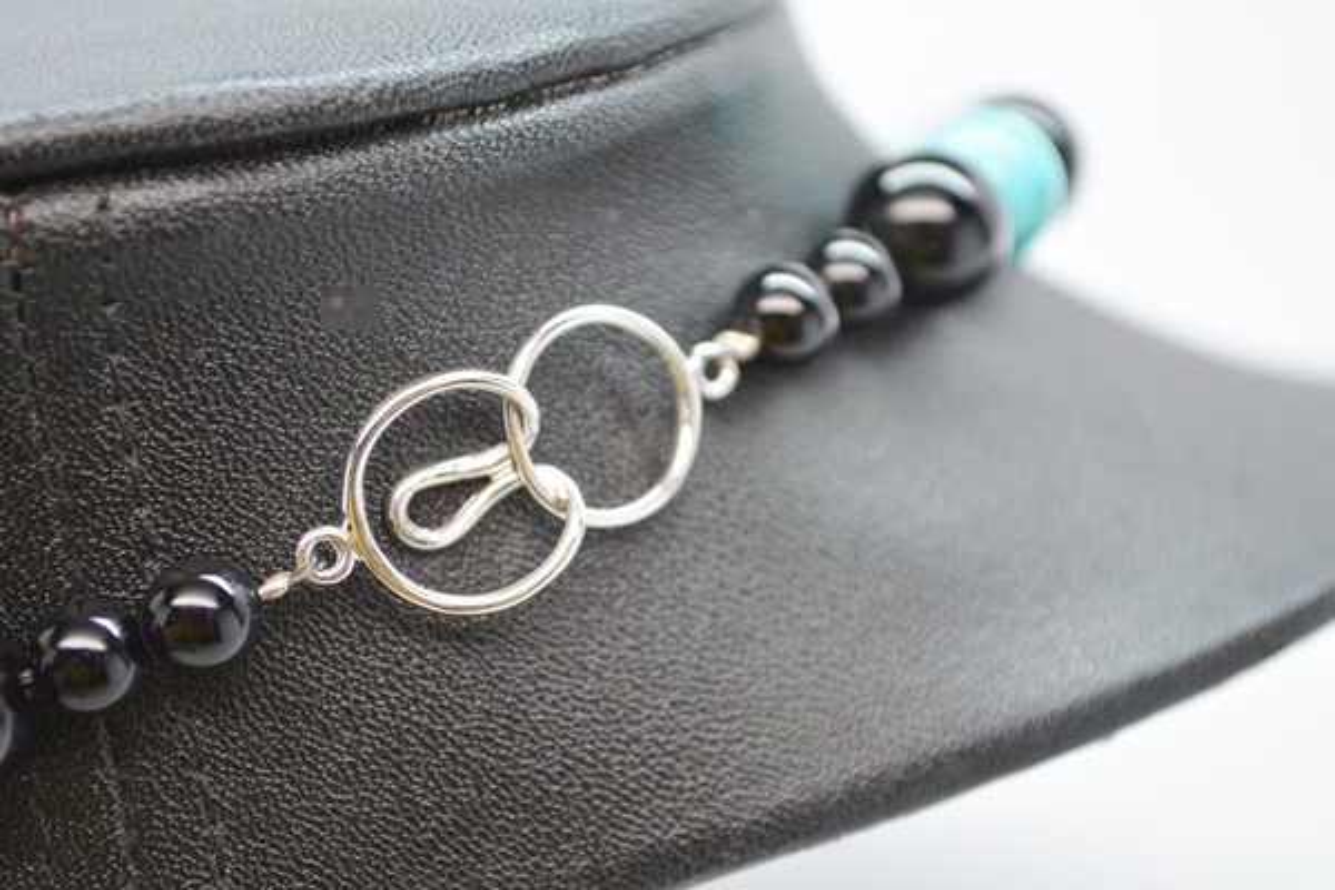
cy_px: 445
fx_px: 3059
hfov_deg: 24.6
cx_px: 668
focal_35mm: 82
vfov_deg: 16.6
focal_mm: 55
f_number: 5.6
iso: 640
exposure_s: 1/60
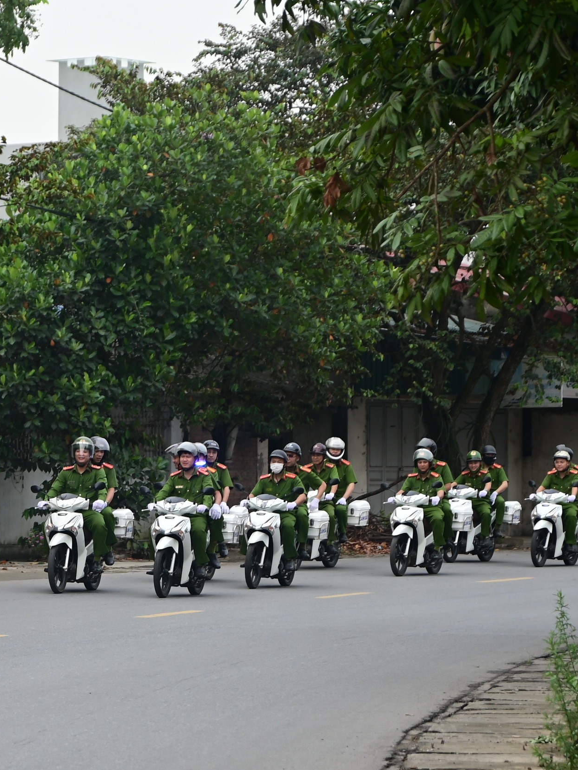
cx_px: -58
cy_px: 407
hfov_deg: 7.2
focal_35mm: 204
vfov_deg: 9.7
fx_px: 4541
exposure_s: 1/200
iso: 100
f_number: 5.3
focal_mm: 80
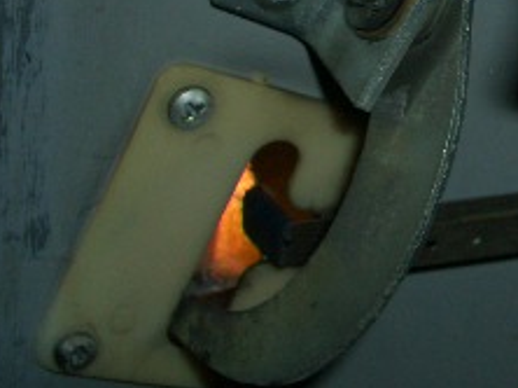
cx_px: 618
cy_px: 5
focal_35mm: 101
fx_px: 1510
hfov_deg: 18.5
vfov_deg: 14.4
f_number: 4.3
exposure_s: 1/60
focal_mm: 5.8
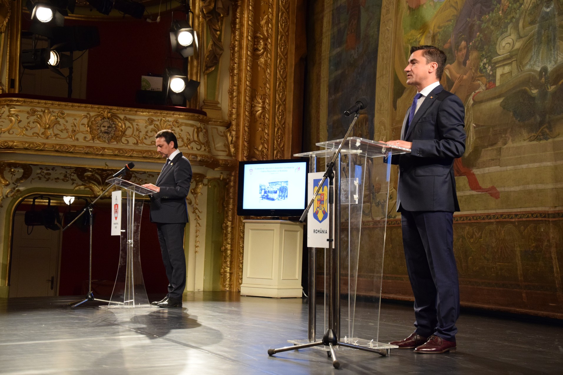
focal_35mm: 63
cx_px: 282
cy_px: 188
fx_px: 985
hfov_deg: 31.9
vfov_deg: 21.6
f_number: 4.8
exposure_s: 1/60
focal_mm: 42
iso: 2000
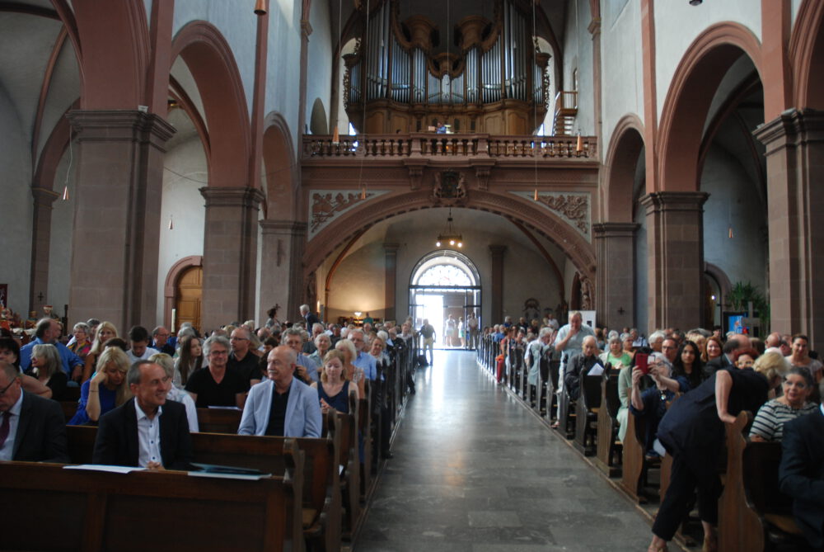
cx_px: 412
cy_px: 276
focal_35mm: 27
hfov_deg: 67.3
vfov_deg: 48.0
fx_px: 619
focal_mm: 18
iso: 400
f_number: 3.5
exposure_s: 1/25
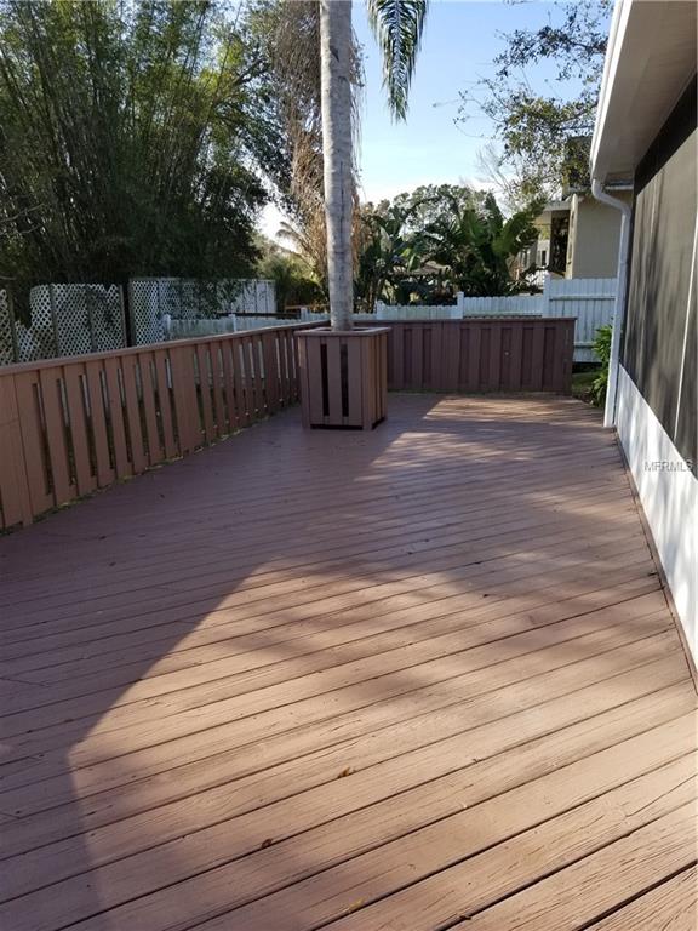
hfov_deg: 53.1
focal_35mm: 26
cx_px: 349
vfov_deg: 67.3
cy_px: 466
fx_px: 699
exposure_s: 1/1064
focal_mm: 4.3
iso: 50
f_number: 1.7
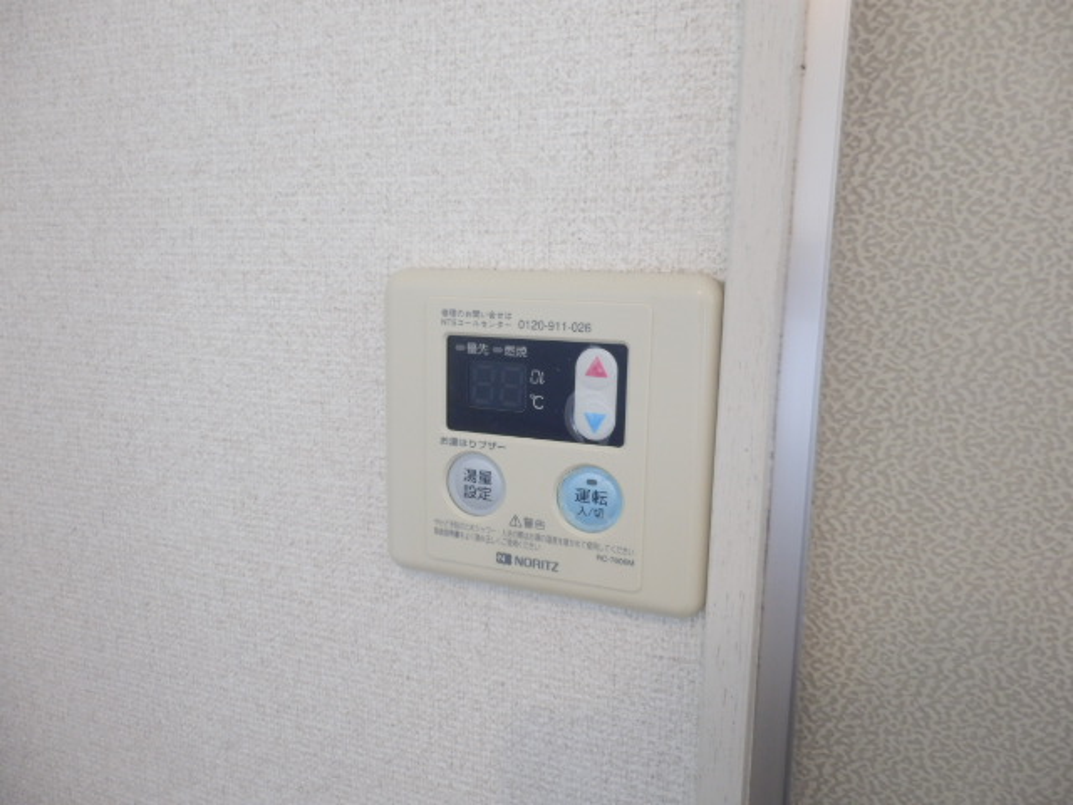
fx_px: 744
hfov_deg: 71.6
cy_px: 402
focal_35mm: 24
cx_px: 536
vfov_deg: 56.8
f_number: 3
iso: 200
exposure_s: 1/30
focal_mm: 4.2
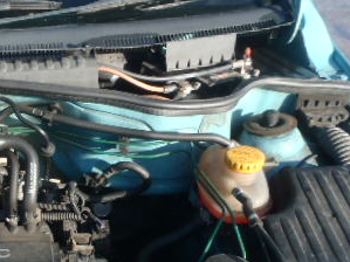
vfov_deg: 23.7
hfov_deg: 29.6
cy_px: 236
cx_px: -16
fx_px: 606
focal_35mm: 60
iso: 80
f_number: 4.5
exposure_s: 1/125
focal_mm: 5
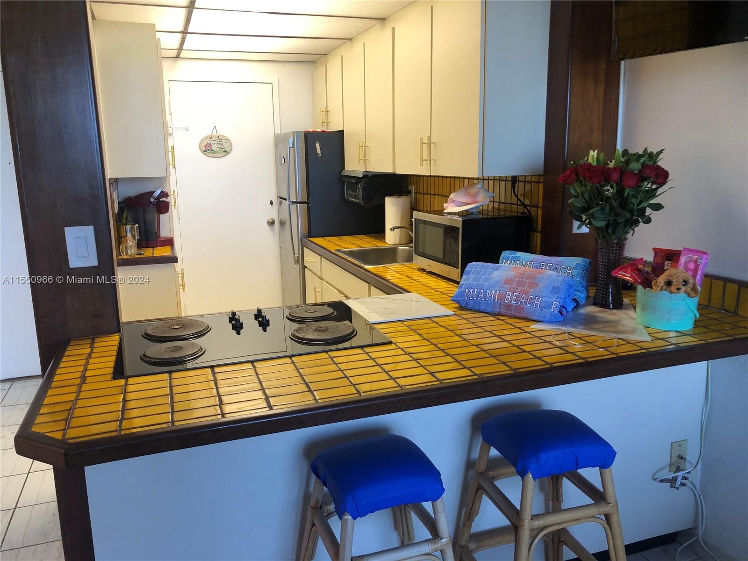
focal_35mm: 28
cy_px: 280
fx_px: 605
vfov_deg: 49.7
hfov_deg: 63.4
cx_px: 374
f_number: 1.8
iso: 25
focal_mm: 3.99
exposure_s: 1/30
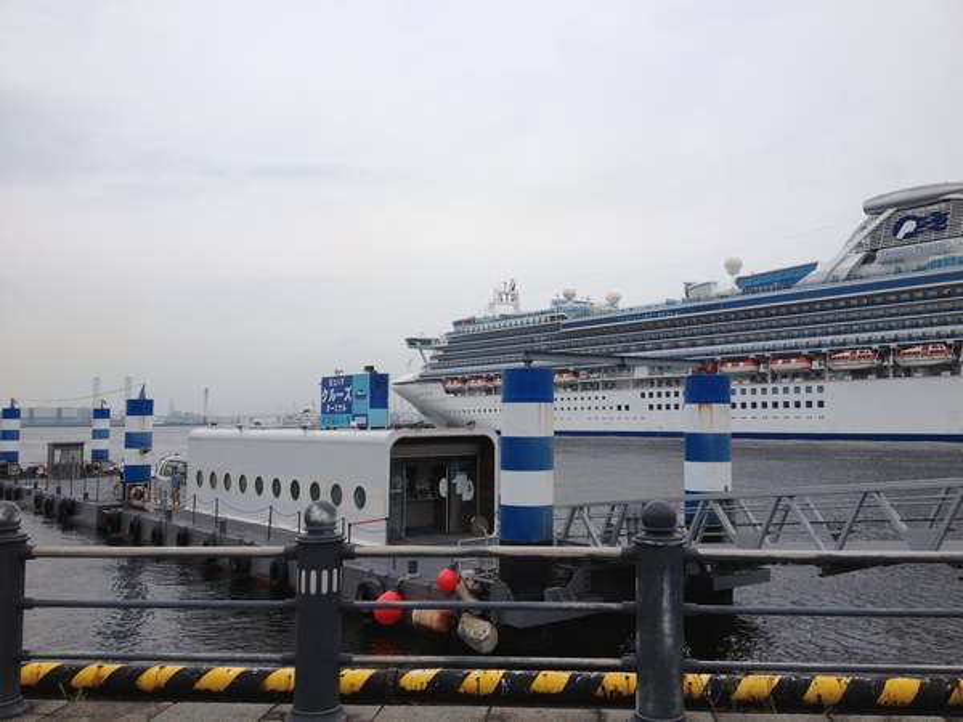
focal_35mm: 35
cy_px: 361
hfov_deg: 52.6
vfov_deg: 40.7
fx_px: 974
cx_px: 482
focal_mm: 4.28
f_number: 2.4
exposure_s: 1/812
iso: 50
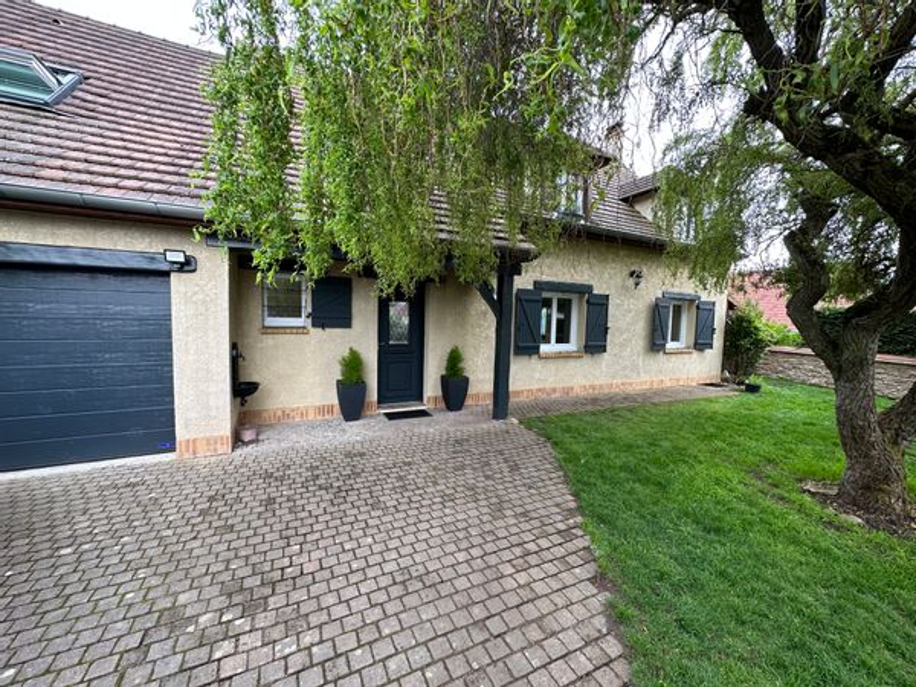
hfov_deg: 102.1
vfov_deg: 85.7
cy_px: 344
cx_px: 458
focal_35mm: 14
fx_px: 370
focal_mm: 2.22
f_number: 2.2
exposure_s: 1/99
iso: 50
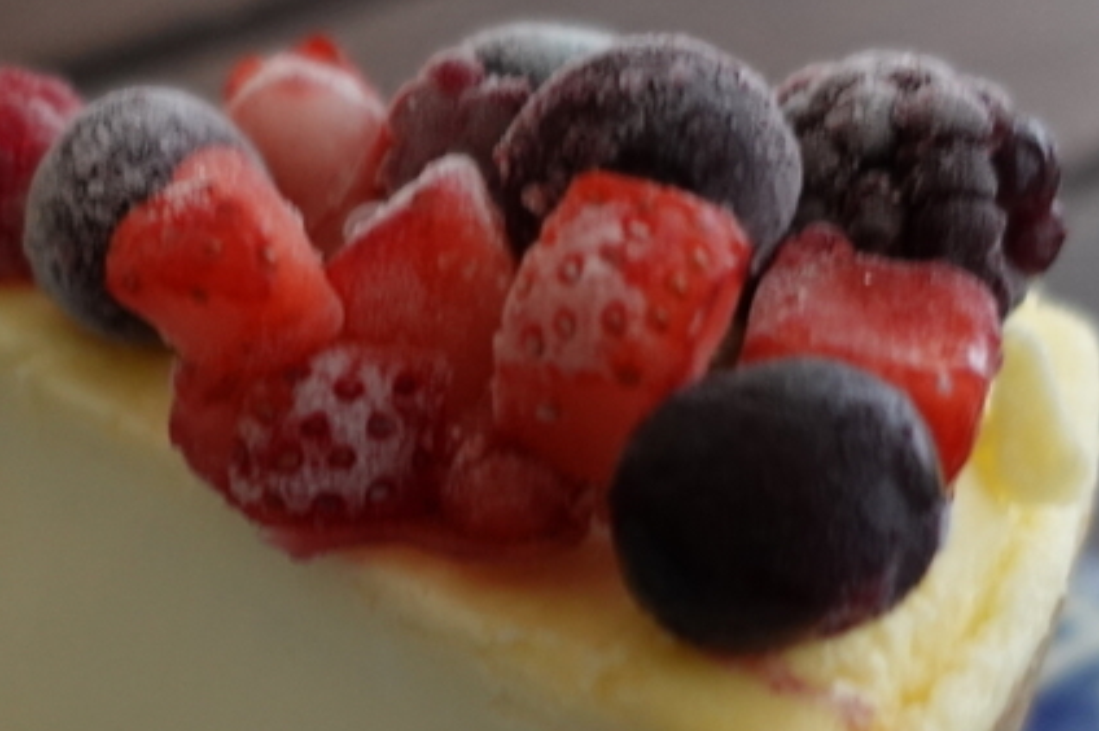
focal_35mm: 68
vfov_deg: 19.4
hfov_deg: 29.4
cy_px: 731
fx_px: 2074
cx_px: 329
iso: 500
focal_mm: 9.4
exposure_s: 1/30
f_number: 1.8
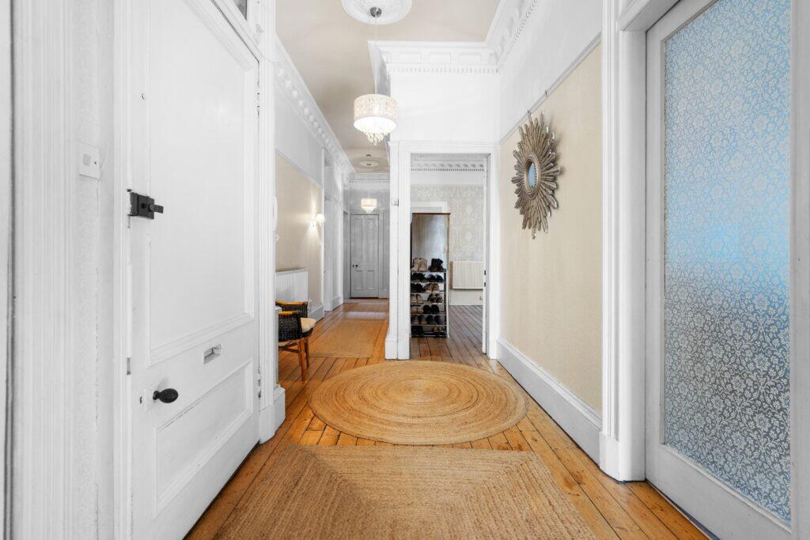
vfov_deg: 73.8
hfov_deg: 96.7
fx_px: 360
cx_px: 405
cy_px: 270
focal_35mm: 16
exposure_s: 1/8
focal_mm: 16
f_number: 5.6
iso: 400
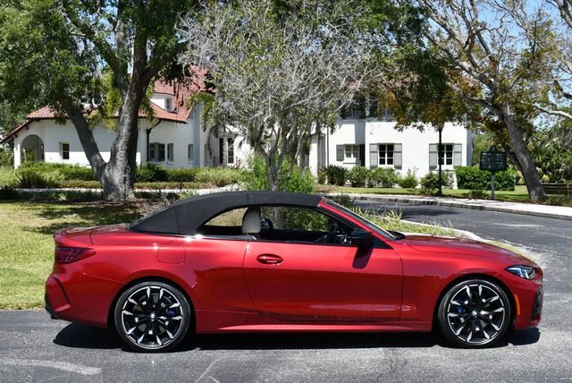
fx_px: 827
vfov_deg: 26.0
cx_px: 286
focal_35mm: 52
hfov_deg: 38.2
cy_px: 192
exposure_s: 1/250
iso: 125
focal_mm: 26
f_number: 8
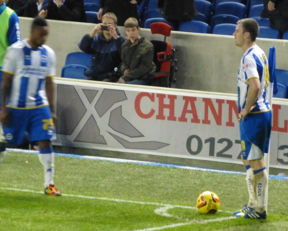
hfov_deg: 3.7
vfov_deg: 3.0
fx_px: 4407
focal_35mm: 517
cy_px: 104
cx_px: 180
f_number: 5.9
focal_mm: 60
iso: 1600
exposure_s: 1/30
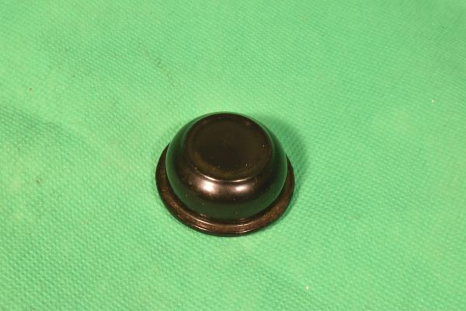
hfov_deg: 24.6
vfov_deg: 16.6
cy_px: 156
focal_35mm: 82
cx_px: 233
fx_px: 1068
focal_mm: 55
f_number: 20
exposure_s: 1/100
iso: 3600
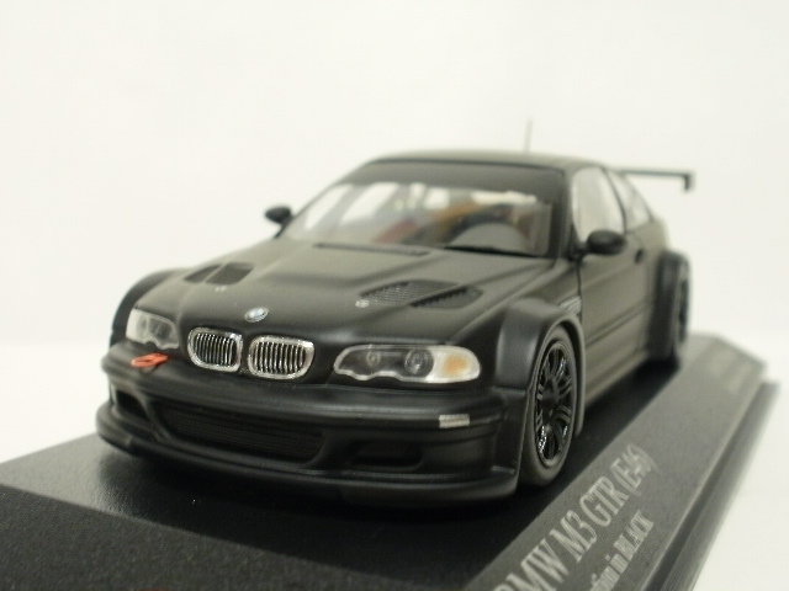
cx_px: 394
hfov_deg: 42.9
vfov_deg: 32.9
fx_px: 1003
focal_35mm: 44
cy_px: 296
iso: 125
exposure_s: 1/5
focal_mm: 7.7
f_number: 4
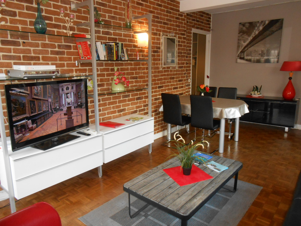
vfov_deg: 53.1
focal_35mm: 26
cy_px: 113
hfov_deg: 67.3
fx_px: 226
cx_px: 150
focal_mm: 4.6
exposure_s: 1/25
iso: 320
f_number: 3.5
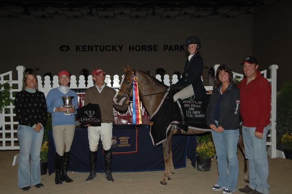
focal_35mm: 40
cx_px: 146
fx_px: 328
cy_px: 97
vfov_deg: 32.9
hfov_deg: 48.0
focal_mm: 27
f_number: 4
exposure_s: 1/125
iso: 200
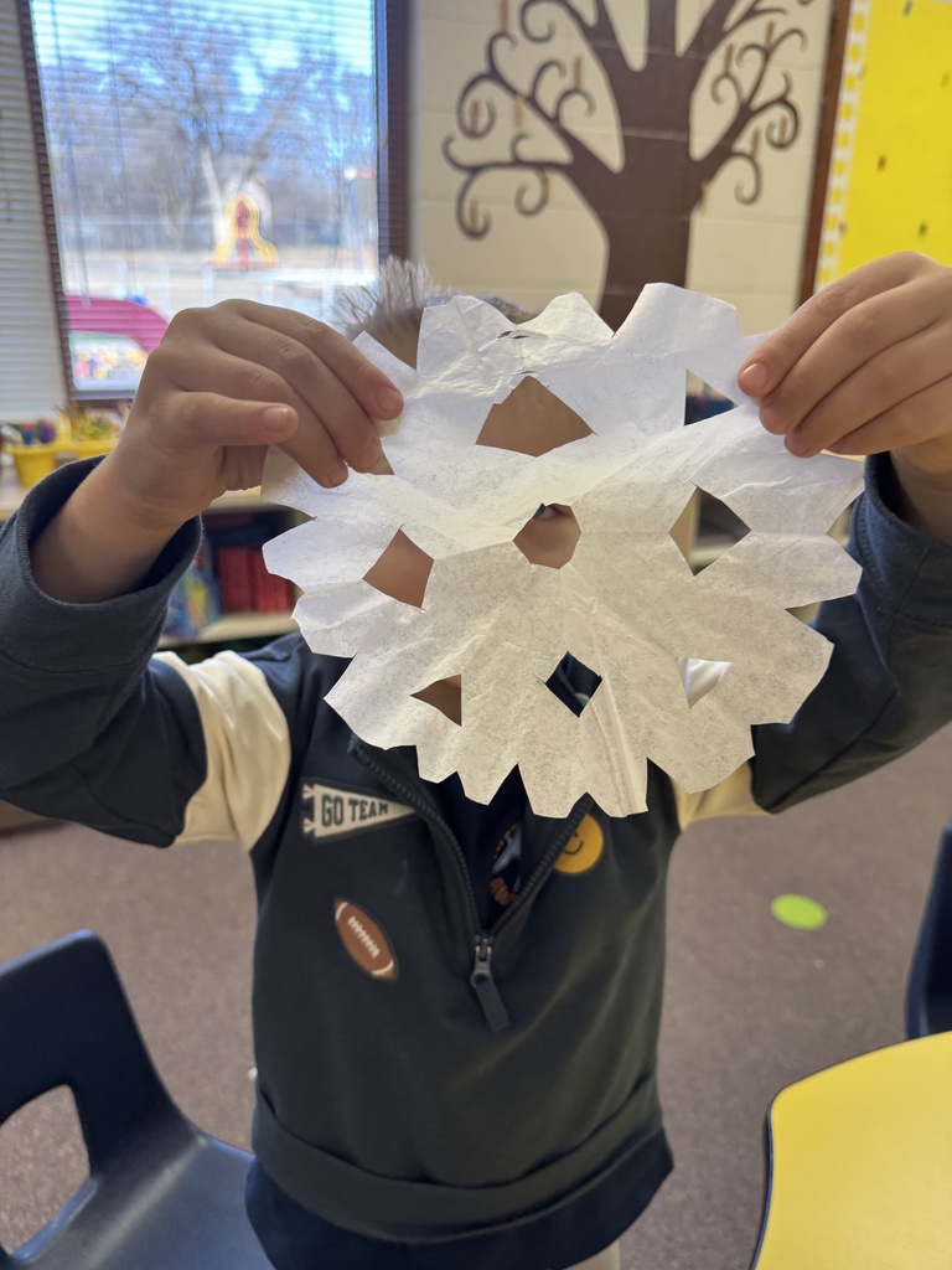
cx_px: 476
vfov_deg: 71.6
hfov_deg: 56.8
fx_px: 880
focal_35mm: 24
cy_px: 635
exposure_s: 1/120
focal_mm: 6.76
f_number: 1.78
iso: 200
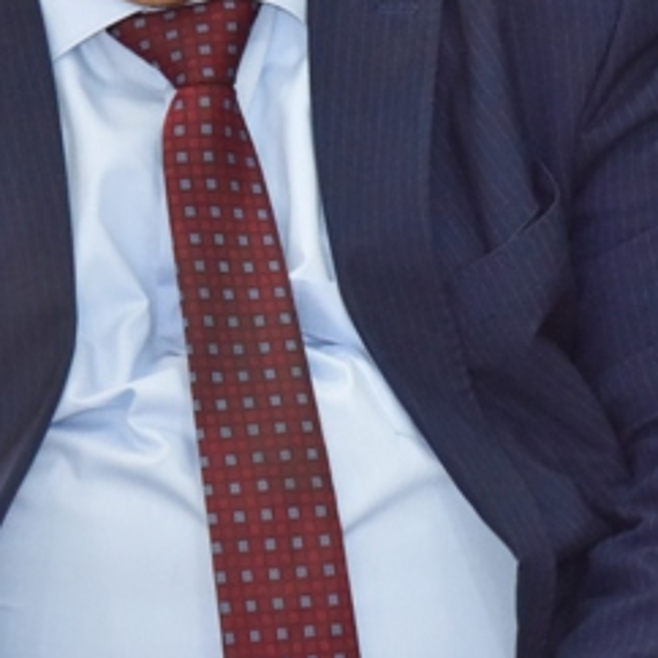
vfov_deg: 4.6
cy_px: -110
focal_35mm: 378
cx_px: 125
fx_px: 8129
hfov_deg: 4.6
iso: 3200
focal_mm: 105
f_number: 7.1
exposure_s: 1/250
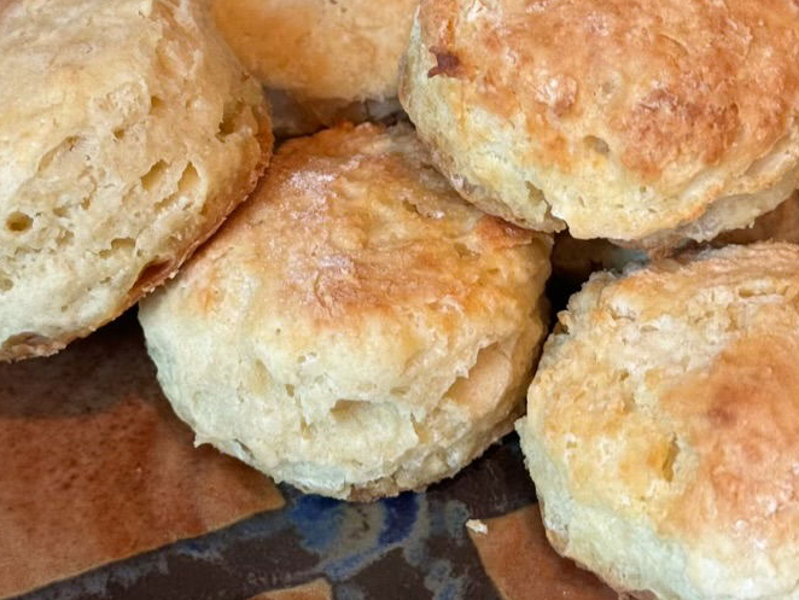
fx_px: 1339
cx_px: 332
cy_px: 282
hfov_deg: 33.1
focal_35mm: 58
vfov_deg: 25.2
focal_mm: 6.86
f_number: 1.78
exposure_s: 1/60
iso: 250
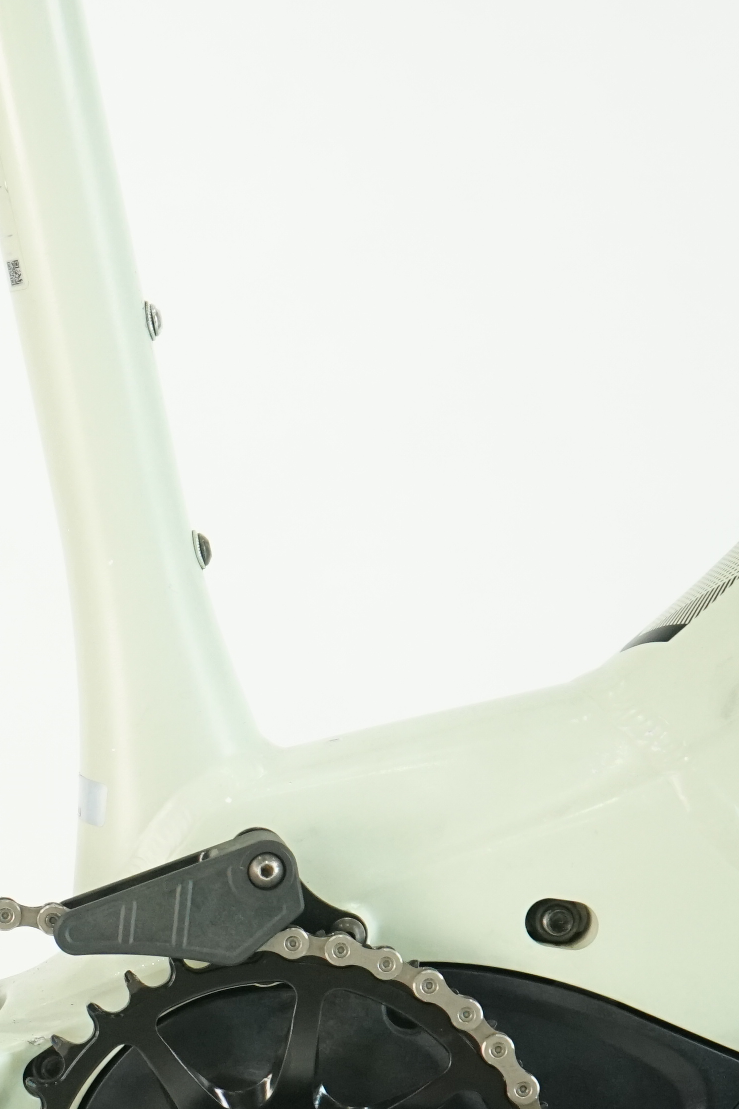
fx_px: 4125
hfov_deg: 9.8
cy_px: 890
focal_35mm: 134
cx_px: -494
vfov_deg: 15.2
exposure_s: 1/200
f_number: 5.6
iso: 2500
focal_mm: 50
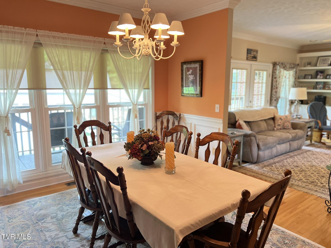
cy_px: 124
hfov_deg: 67.3
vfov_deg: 53.1
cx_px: 166
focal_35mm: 26
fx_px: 249
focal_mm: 5.7
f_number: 1.5
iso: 200
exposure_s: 1/60
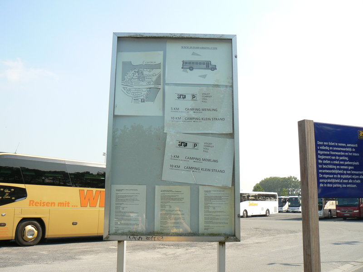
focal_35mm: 36
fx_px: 378
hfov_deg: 51.4
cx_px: 182
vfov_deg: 39.7
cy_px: 136
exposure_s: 1/1000
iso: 100
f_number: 3.6
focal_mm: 6
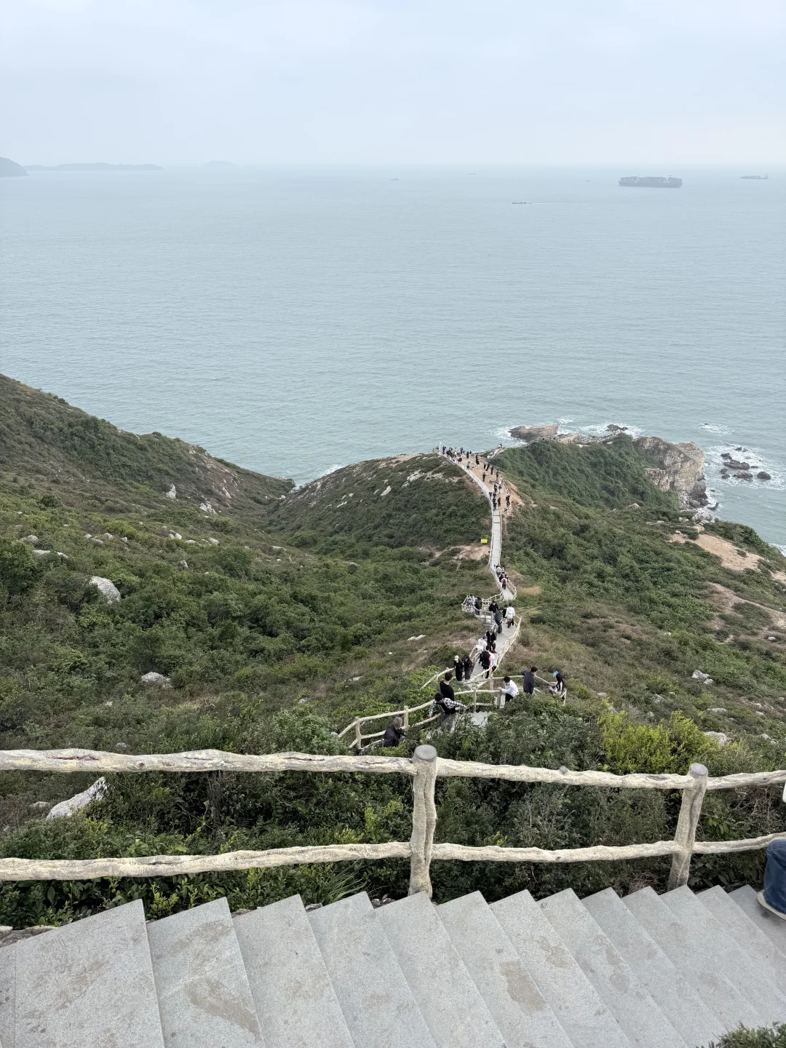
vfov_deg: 71.6
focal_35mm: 24
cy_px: 524
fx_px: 727
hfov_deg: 56.8
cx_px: 393
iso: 80
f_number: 1.78
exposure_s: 1/1230
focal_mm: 6.76
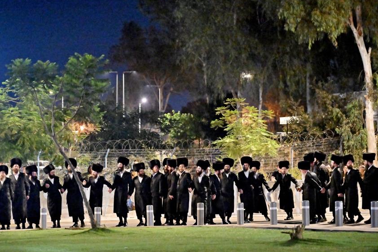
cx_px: 180
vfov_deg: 11.1
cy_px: 148
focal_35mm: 124
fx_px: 1302
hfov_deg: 16.5
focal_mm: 102
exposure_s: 1/80
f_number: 4
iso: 8000
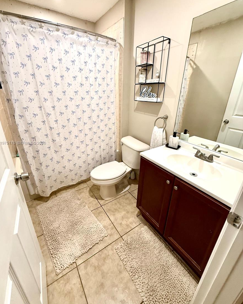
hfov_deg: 84.1
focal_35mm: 15
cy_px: 143
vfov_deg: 96.7
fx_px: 135
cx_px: 119
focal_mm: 2.22
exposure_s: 1/60
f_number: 2.2
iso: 320
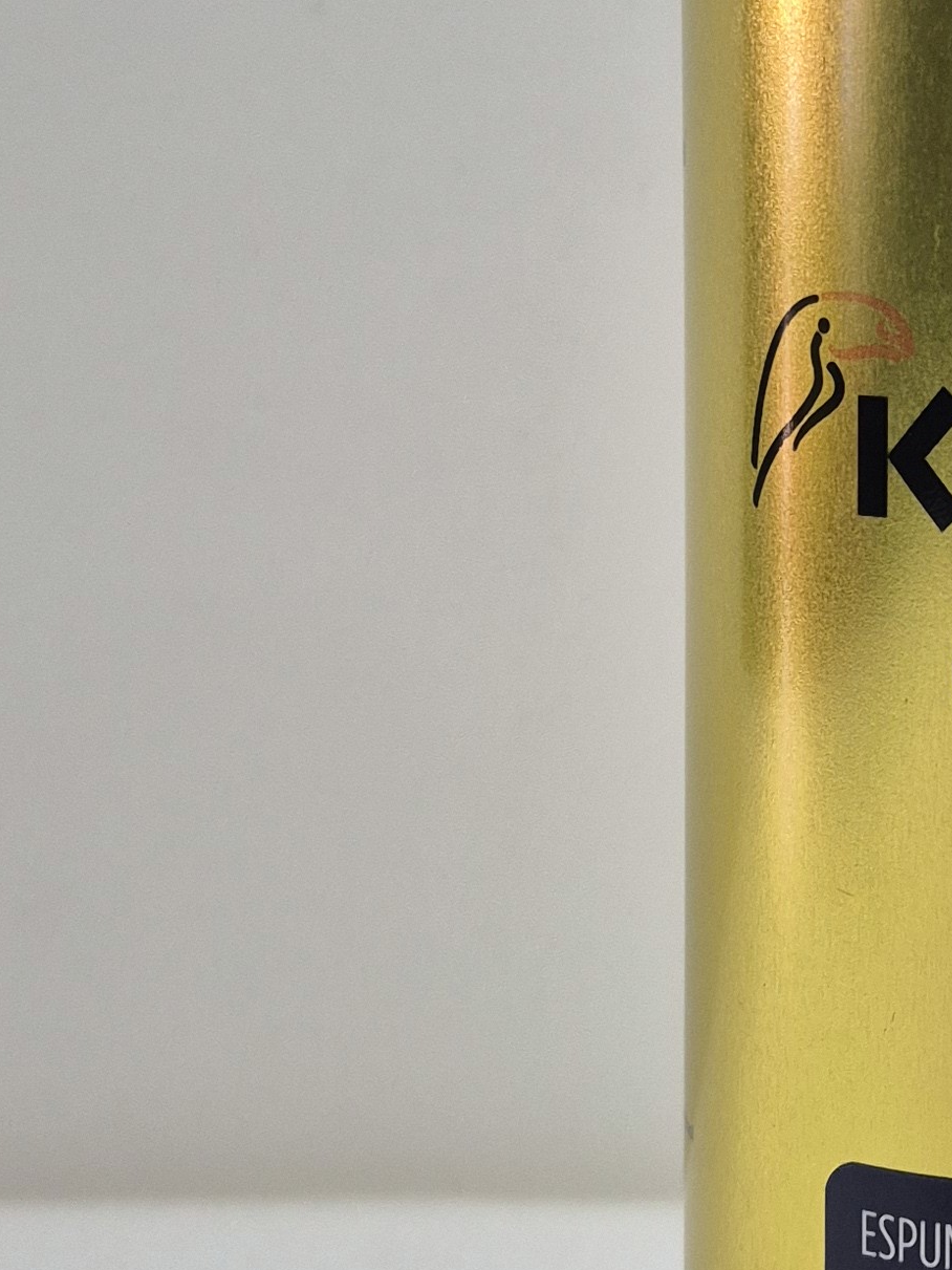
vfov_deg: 25.6
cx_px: 1089
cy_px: 563
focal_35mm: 76
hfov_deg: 18.5
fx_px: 2787
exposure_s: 1/120
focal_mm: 5.4
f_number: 1.8
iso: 160
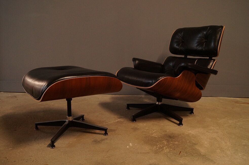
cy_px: 82
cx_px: 124
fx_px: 228
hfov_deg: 57.3
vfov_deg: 39.9
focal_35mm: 33
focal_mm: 22
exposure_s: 1/30
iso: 1600
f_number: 4.5
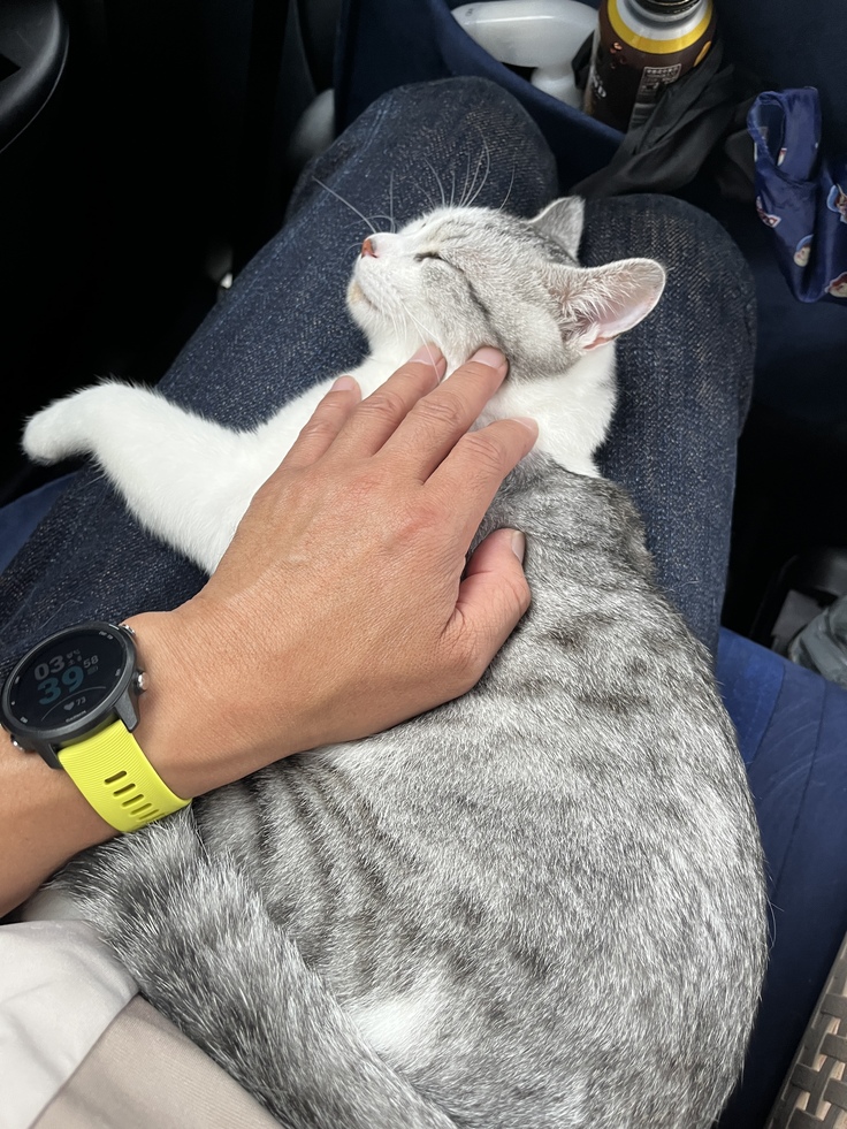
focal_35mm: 26
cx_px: 424
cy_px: 564
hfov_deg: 53.1
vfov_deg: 67.3
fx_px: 848
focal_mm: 5.1
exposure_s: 1/93
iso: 125
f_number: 1.6
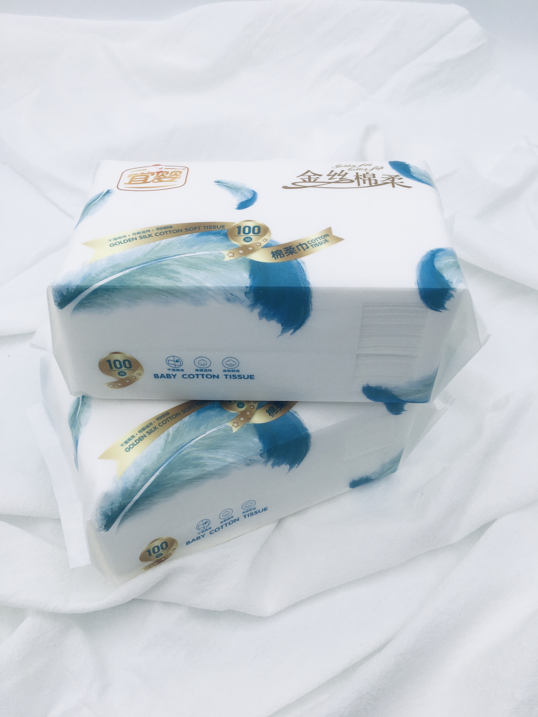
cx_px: 269
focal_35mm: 29
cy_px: 358
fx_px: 601
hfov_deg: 48.2
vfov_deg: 61.7
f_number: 2.2
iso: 25
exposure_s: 1/379
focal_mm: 4.15
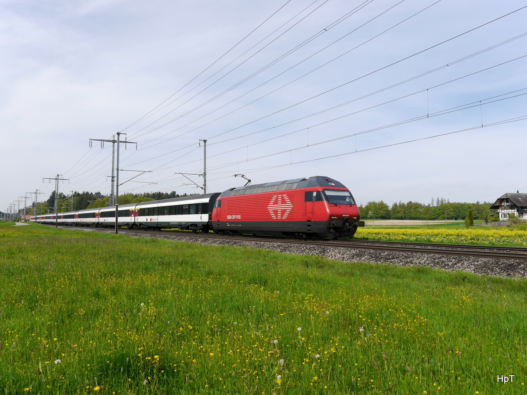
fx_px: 457
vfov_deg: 46.8
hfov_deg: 60.0
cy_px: 198
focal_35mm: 30
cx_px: 264
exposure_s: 1/400
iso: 160
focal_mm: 15
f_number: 7.1
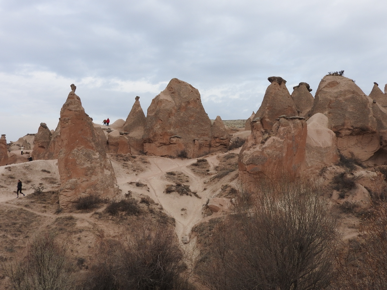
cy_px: 145
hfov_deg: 52.6
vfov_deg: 40.7
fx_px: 391
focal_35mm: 35
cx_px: 194
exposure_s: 1/640
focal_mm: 6.3
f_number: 3.8
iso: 100
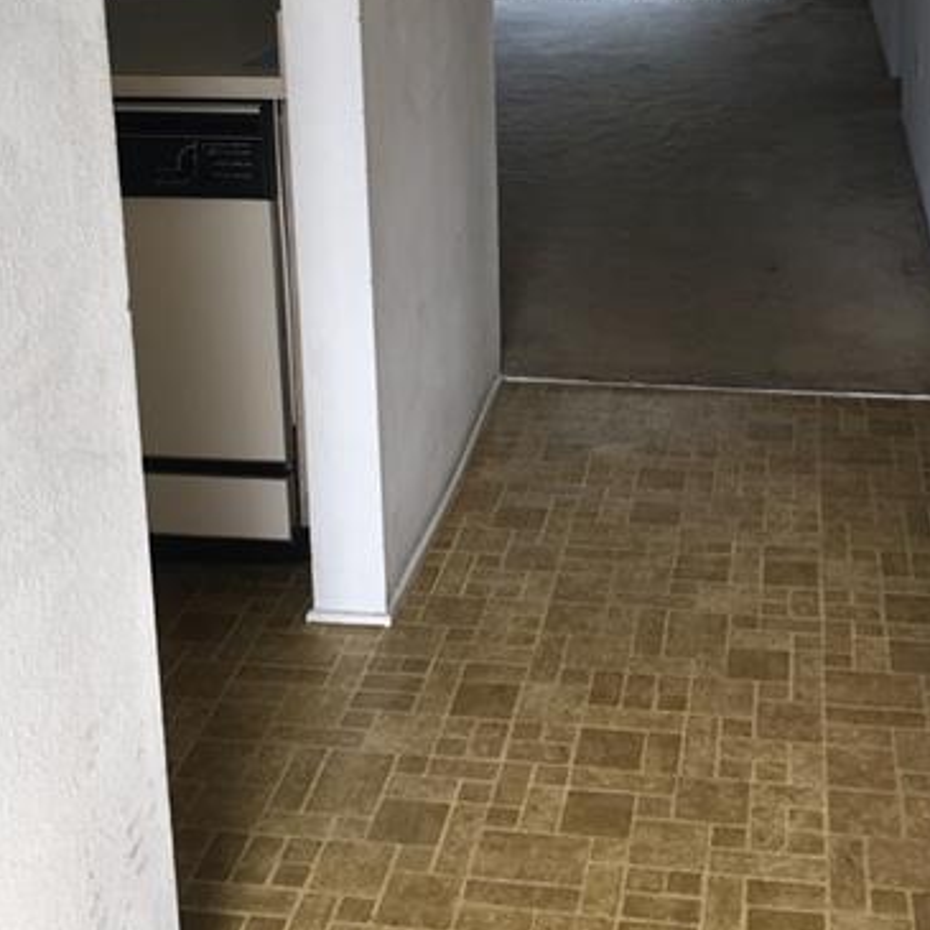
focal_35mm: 54
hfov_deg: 31.6
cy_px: 145
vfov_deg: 30.6
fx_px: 1641
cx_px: 548
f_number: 2.2
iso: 32
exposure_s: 1/120
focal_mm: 4.15
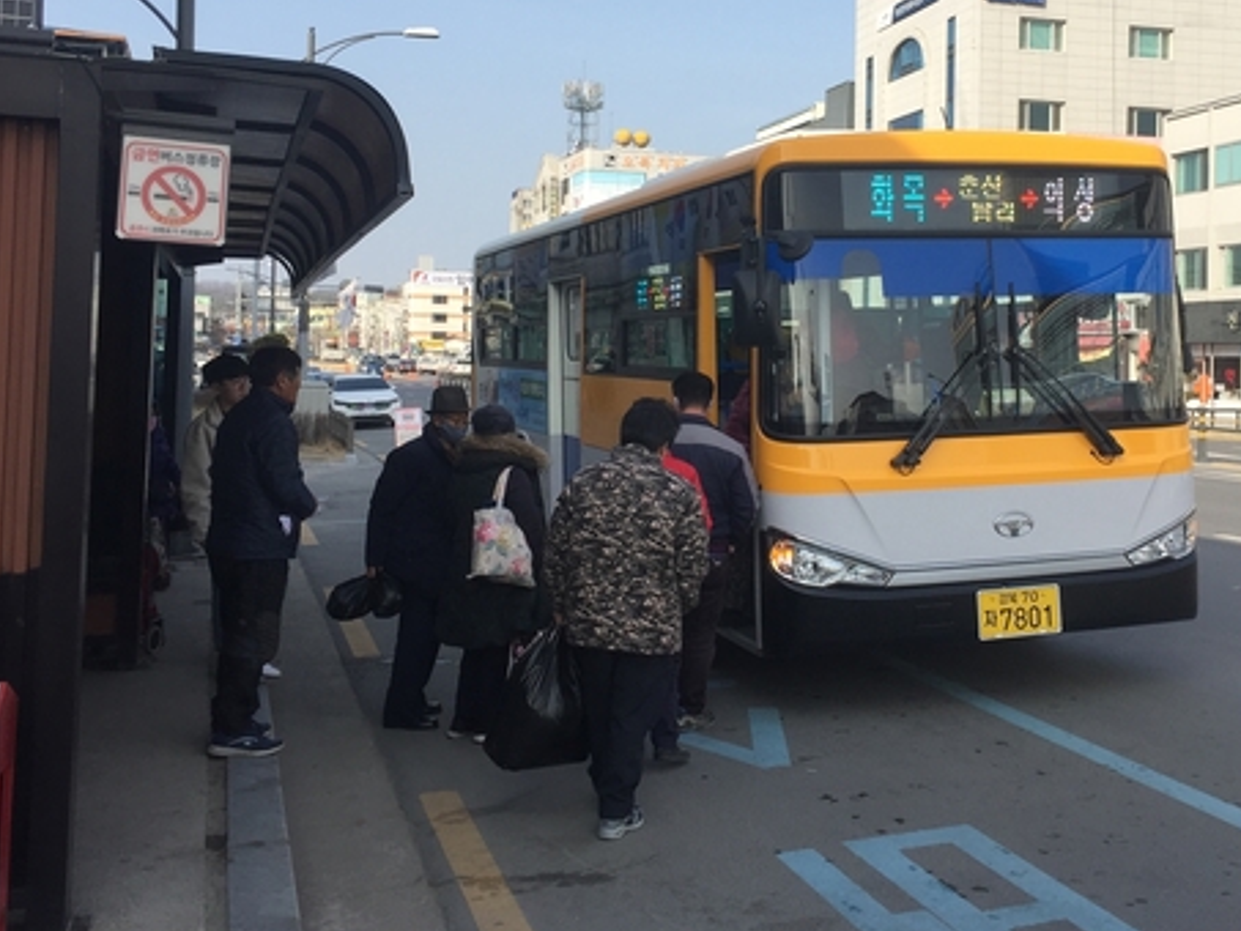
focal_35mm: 41
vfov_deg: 34.9
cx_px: 707
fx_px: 1470
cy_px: 320
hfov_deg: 45.6
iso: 32
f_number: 2.2
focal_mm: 4.15
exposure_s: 1/1014
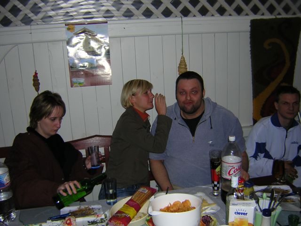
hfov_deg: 51.4
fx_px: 313
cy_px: 113
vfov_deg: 39.7
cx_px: 150
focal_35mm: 36
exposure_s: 1/60.1
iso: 100
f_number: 2.6
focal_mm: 4.7
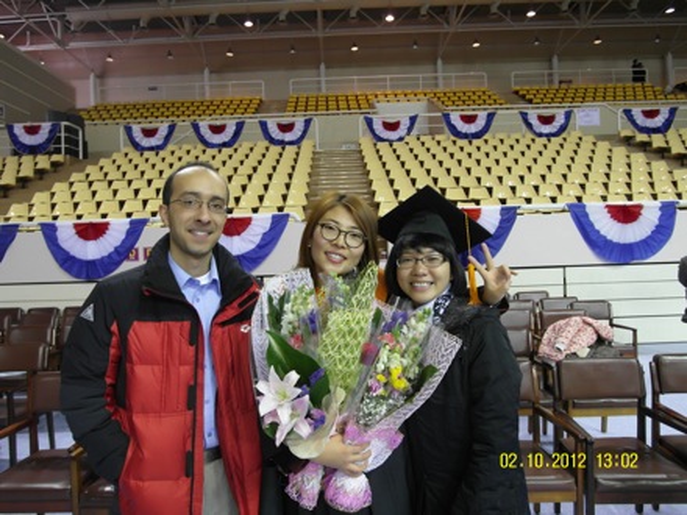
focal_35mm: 24
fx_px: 476
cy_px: 258
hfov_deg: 71.6
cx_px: 344
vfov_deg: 56.8
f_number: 2.5
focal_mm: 5.2
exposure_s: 1/30
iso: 160
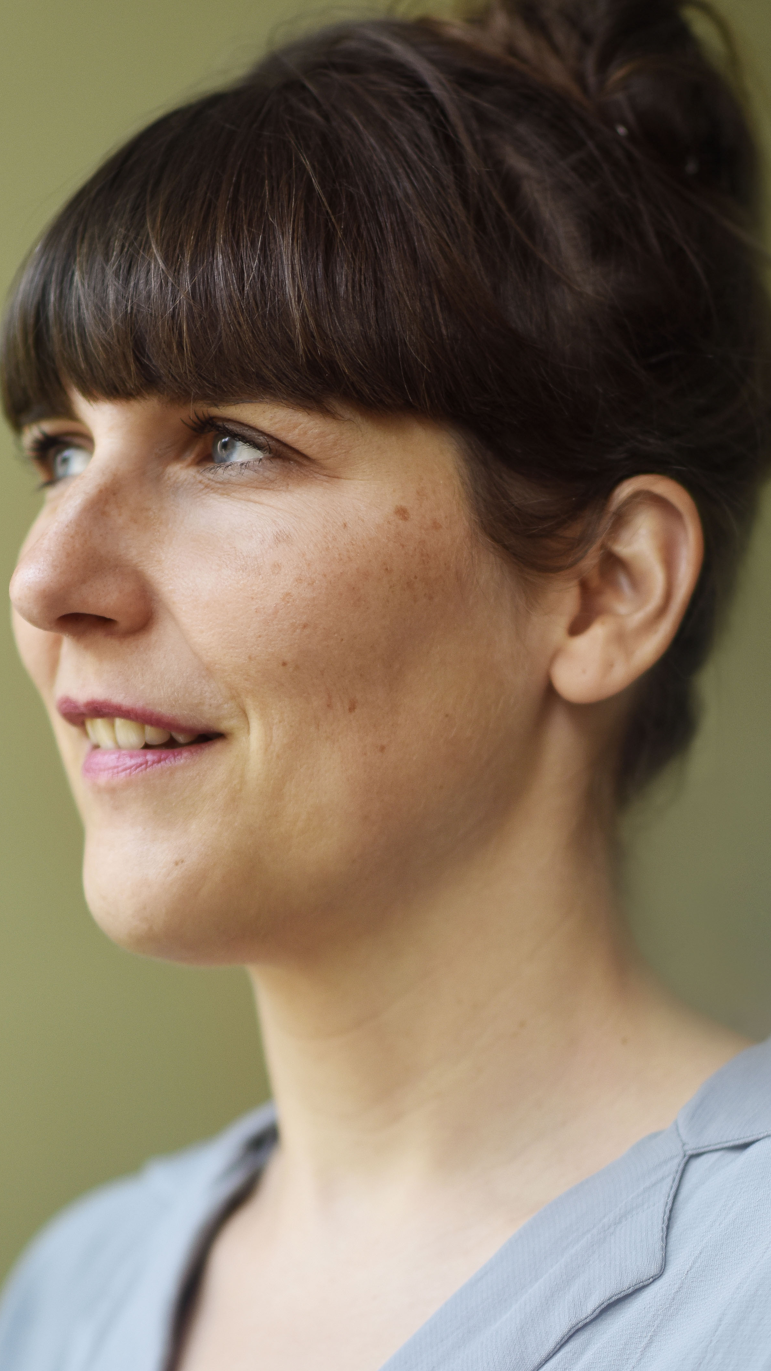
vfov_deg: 14.0
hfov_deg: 7.9
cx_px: 364
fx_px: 5598
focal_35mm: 154
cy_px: 829
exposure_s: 1/200
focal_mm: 85
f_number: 1.8
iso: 320
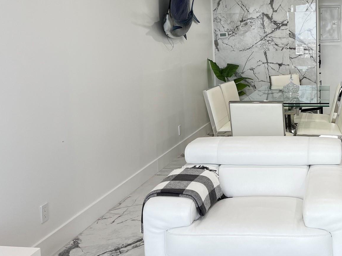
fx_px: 454
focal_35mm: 46
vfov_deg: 31.1
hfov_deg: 38.9
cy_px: 70
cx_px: 295
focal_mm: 5.7
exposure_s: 1/126
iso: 64
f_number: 1.5
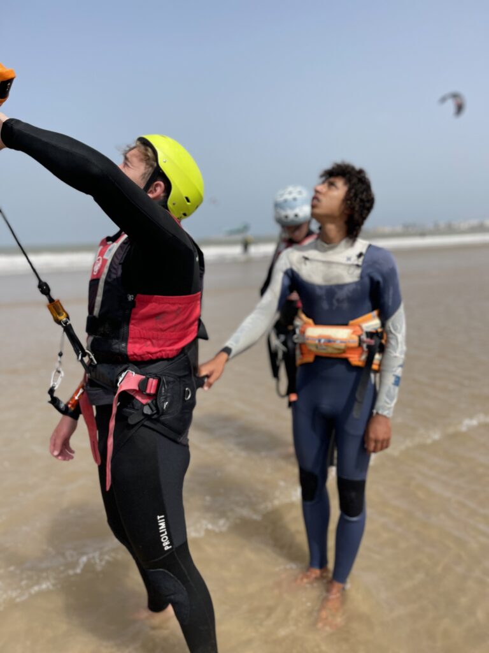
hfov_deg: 53.1
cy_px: 326
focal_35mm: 26
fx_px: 490
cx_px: 244
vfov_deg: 67.3
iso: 50
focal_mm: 5.1
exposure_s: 1/5376
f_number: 1.6
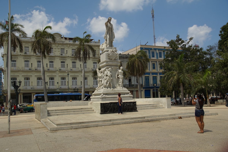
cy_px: 76
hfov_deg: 57.2
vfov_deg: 40.0
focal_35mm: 33
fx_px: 209
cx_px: 114
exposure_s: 1/500
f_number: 4.5
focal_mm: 22
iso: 100
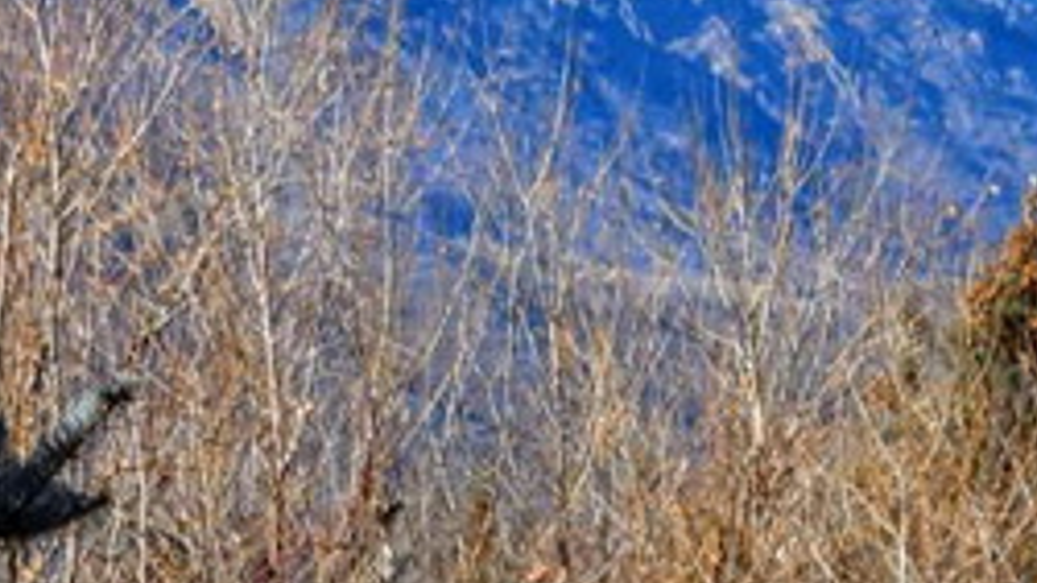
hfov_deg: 5.1
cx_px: 645
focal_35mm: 422
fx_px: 11600
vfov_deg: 2.9
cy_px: 409
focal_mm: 17
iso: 100
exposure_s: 1/1000
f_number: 4
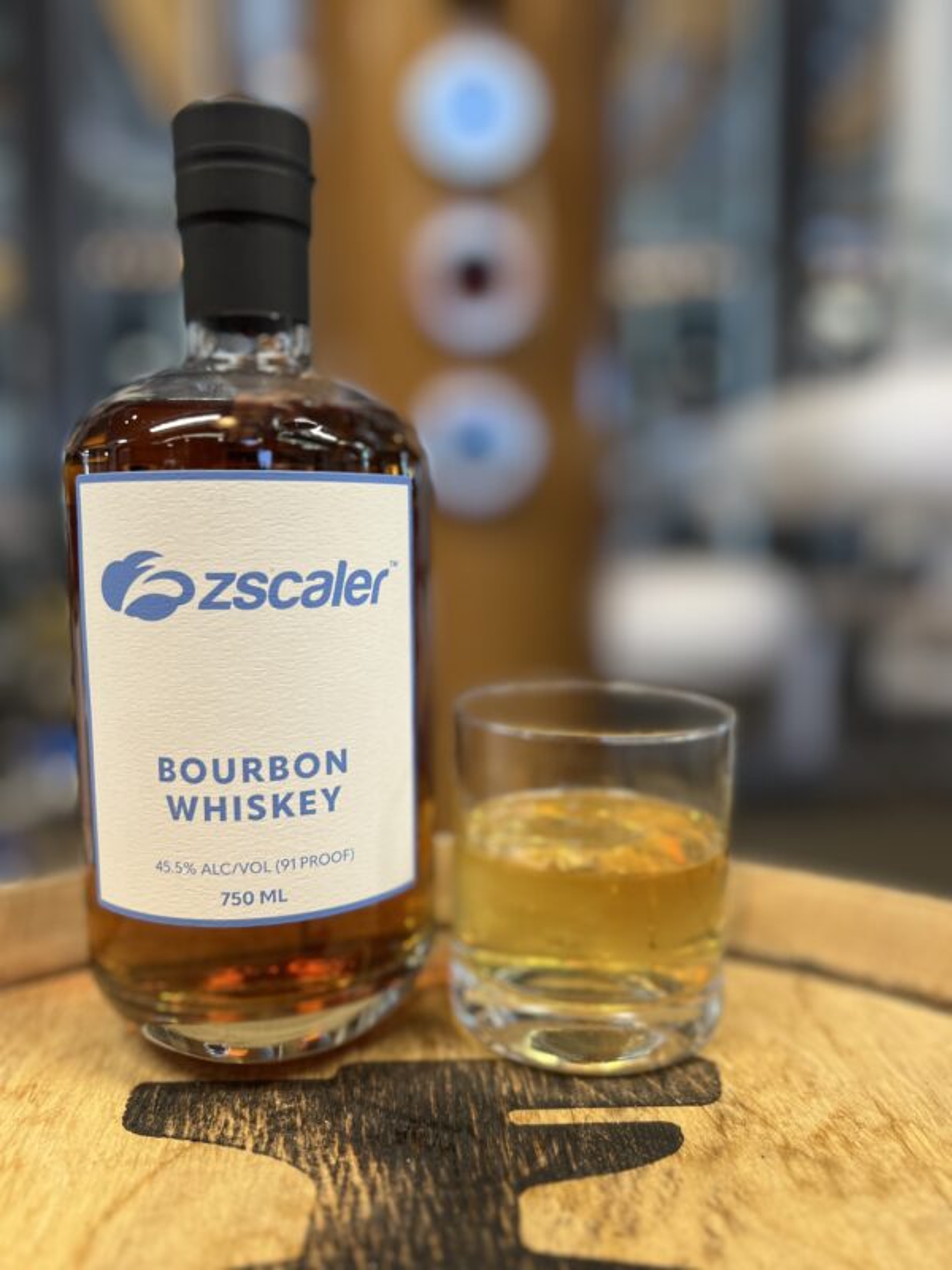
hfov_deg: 53.1
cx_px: 476
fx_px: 953
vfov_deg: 67.3
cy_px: 635
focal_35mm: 26
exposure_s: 1/60
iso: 125
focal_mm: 5.7
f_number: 1.5
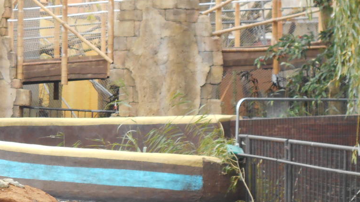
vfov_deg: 10.5
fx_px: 1098
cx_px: 5
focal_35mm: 115
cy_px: 65
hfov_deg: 18.2
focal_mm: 8.8
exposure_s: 1/60
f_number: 4.5
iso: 200
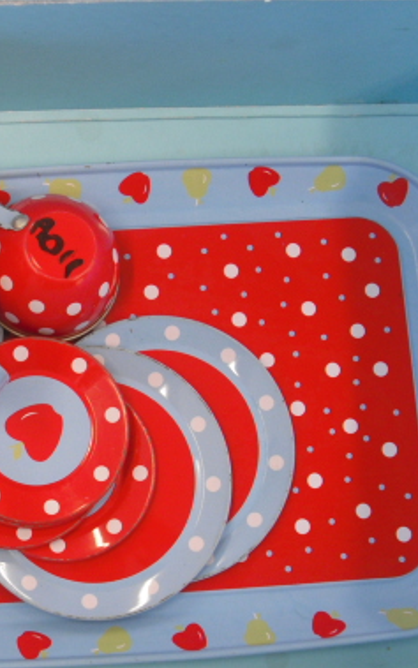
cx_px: 32
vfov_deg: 30.2
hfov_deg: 18.8
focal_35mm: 68
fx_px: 1239
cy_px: 335
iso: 100
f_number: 2.8
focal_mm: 6.2
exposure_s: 1/80
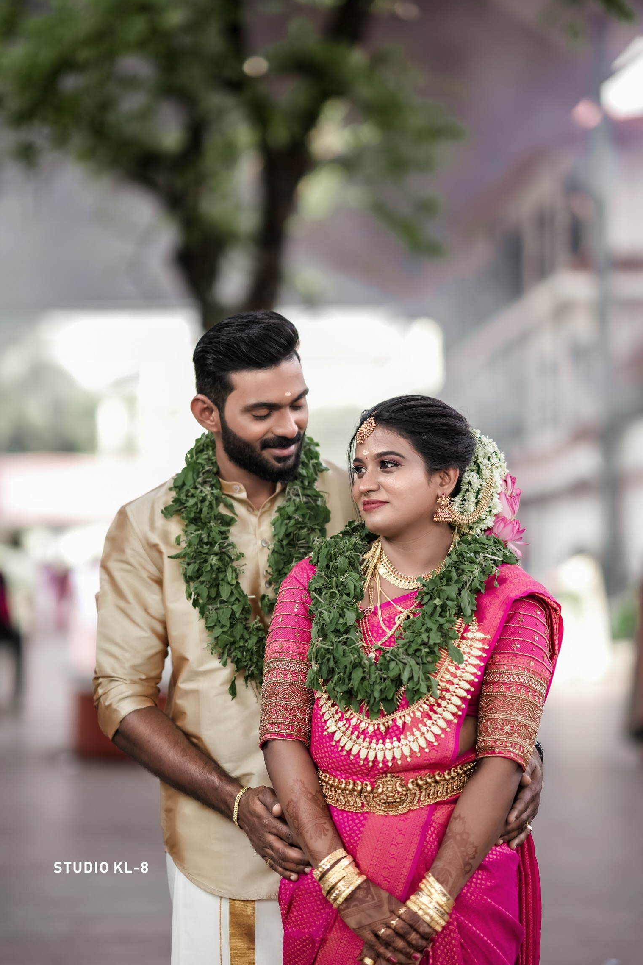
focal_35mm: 86
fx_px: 2304
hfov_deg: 15.9
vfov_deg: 23.6
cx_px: 324
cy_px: 484
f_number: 1.4
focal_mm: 85
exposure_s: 1/1000
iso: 200
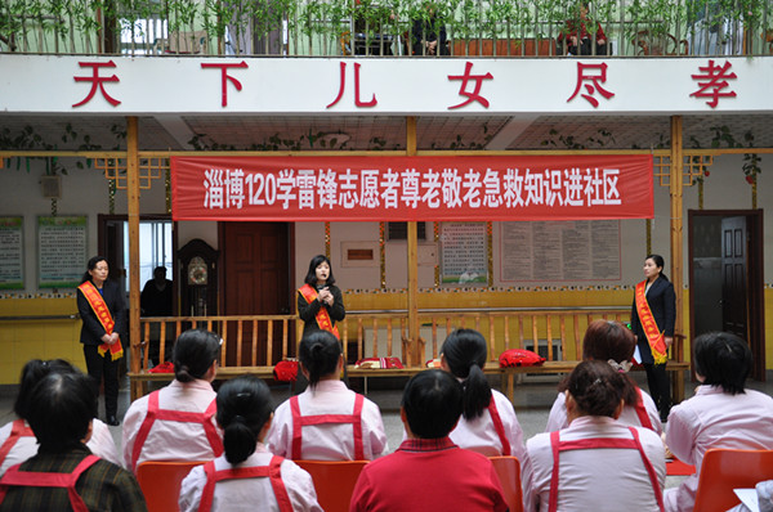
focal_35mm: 39
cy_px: 256
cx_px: 386
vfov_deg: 34.1
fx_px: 836
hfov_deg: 49.6
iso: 720
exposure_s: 1/60
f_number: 4
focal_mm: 26
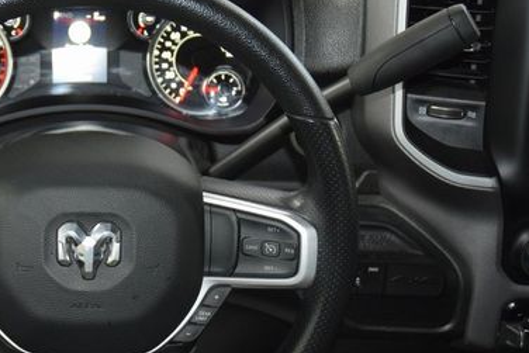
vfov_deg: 19.7
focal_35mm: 69
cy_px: 229
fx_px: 1012
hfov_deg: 28.5
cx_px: 90
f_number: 3.8
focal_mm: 27
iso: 1800
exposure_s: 1/30
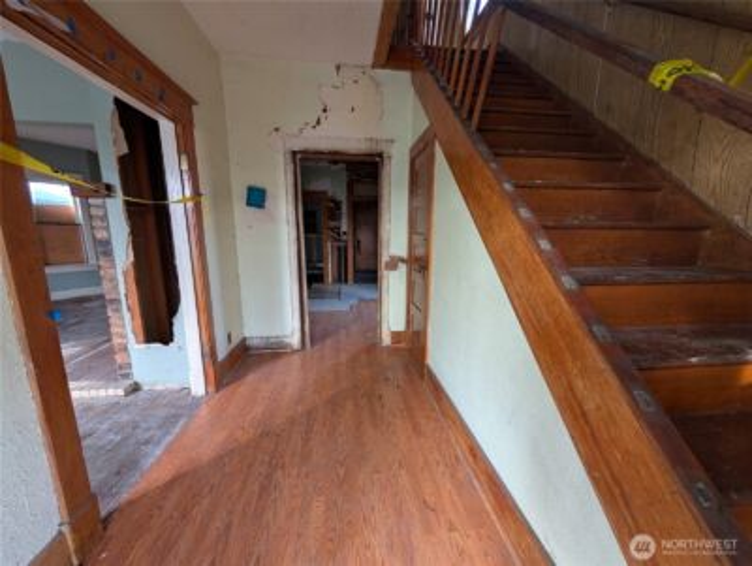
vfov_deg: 94.6
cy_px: 283
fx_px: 261
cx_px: 376
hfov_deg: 110.5
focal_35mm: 12
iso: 54
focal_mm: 2.02
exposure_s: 1/49.1
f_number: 1.7
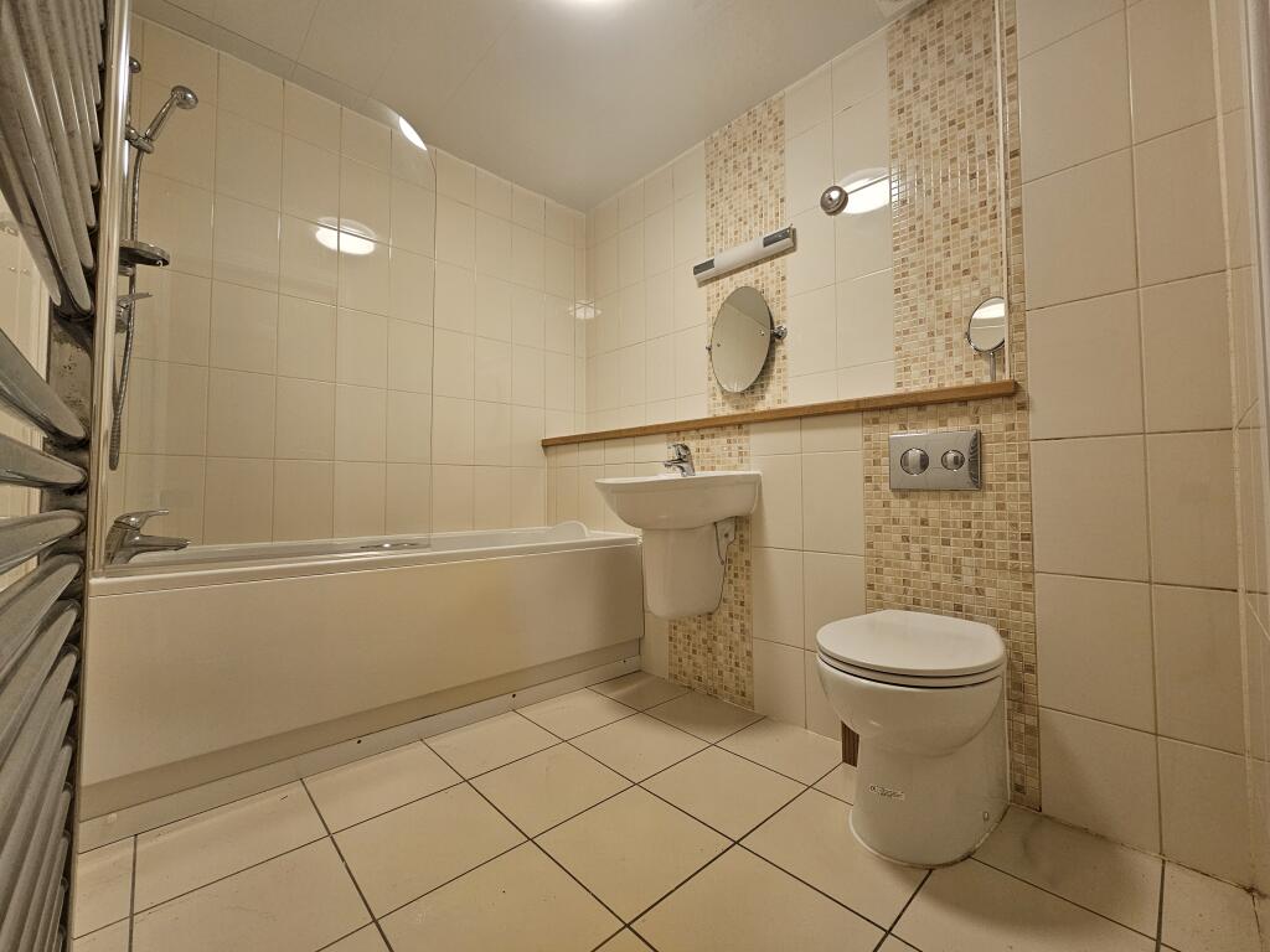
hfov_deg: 106.2
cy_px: 476
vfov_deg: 89.9
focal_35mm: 13
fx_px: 477
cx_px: 635
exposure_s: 1/50
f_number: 2.2
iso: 160
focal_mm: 2.2
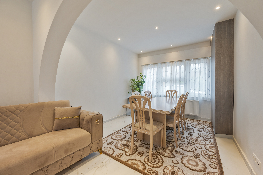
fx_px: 102
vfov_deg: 81.3
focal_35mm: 14
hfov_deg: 104.2
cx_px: 132
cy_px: 88
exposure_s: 1/13
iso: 250
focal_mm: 14
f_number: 8
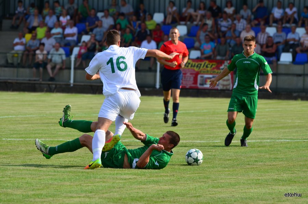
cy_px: 102
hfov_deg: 6.9
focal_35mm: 300
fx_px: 2561
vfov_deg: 4.6
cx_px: 154
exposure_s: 1/2000
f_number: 5.6
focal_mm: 200
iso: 640
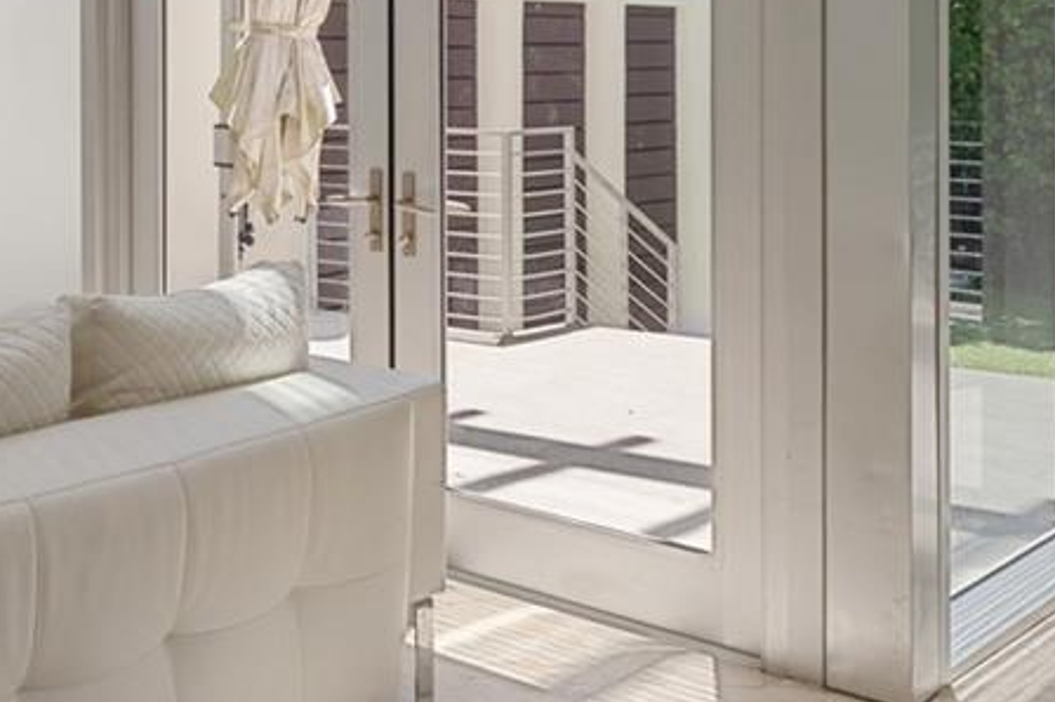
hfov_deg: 34.0
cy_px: 19
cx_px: -125
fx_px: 1464
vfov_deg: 25.7
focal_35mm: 50
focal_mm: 14
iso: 640
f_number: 9
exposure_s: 1/50
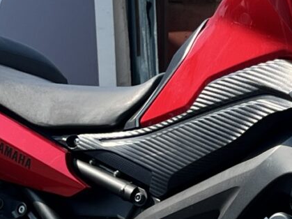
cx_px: 278
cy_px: 172
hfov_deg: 12.3
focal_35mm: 159
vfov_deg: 9.3
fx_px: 1341
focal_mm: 5.7
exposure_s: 1/2632
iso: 50
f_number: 1.5
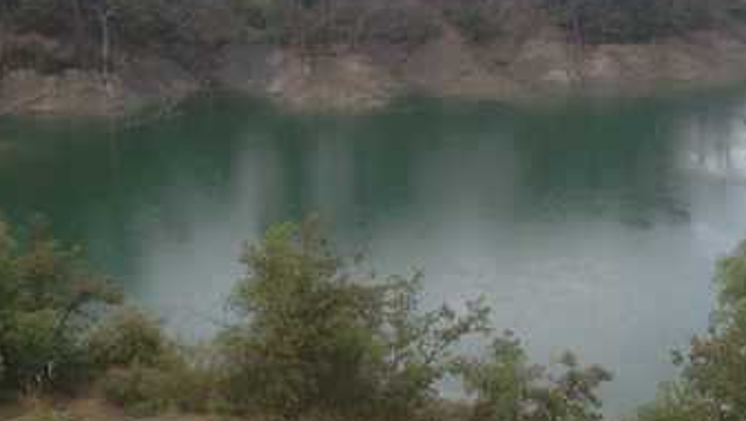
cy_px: 224
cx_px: 398
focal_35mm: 64
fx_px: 1267
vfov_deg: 18.9
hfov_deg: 32.8
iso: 50
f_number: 2.4
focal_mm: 4.12
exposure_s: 1/596
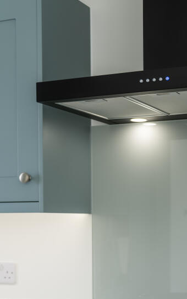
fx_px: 563
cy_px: 241
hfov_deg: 18.4
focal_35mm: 69
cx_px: 183
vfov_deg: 29.1
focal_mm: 36
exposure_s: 1/60
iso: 100
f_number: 3.2
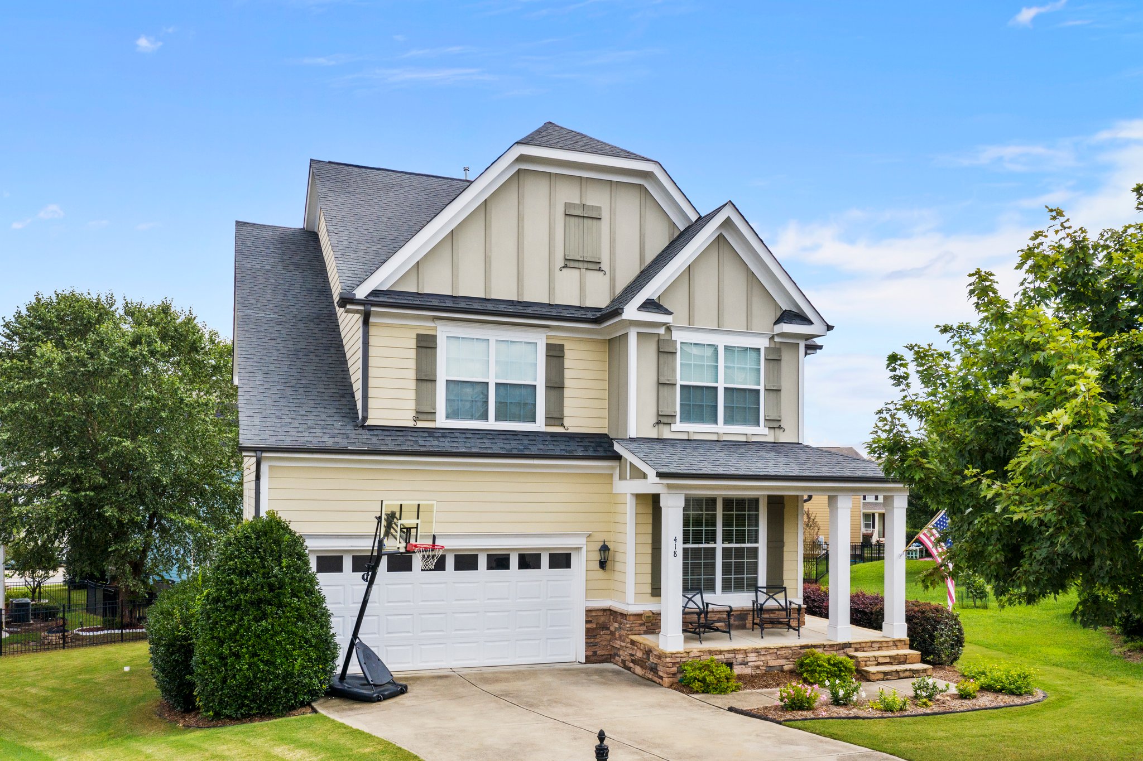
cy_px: 380
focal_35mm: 28
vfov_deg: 46.4
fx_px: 889
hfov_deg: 65.5
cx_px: 572
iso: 100
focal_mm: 10.26
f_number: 6.3
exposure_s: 1/500
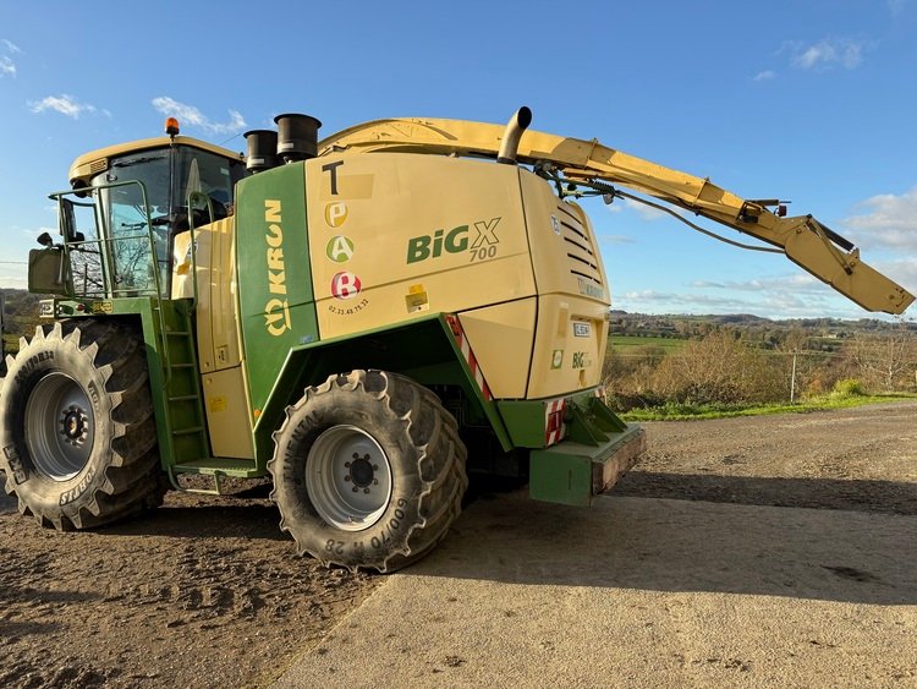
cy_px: 344
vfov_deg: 56.8
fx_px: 636
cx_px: 458
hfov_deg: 71.6
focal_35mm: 24
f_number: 1.78
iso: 80
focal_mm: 6.76
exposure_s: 1/2110
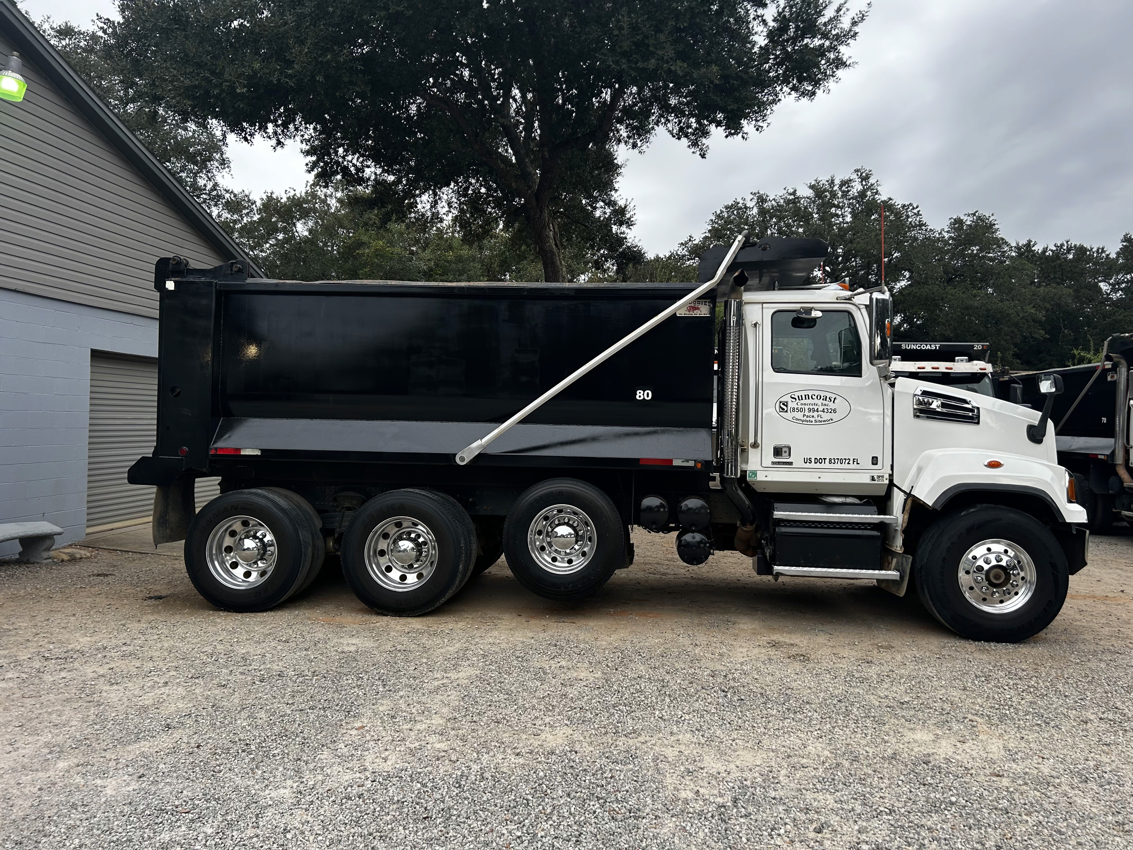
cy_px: 425
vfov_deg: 53.1
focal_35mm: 26
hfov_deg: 67.3
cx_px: 566
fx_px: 851
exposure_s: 1/179
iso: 40
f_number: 1.5
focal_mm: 5.7
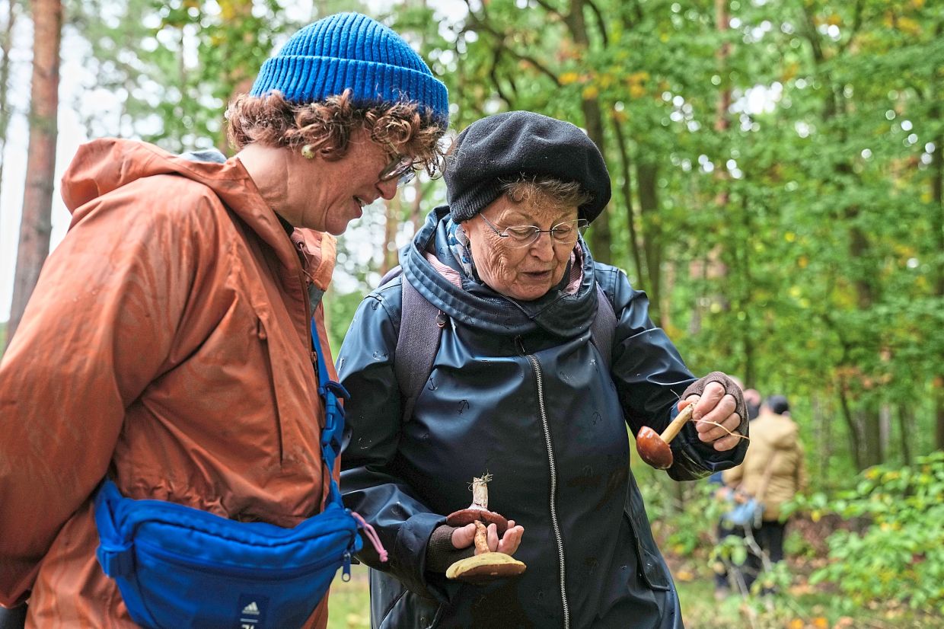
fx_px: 1258
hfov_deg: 41.1
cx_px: 472
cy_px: 314
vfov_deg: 28.1
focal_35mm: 48
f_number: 3.5
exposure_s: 1/400
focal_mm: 48
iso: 800
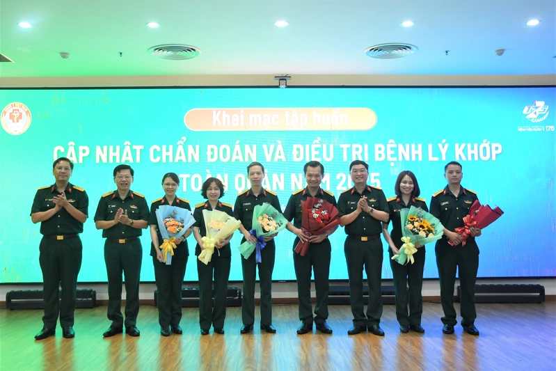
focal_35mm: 34
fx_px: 525
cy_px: 186
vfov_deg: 38.9
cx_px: 278
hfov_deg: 55.8
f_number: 3.8
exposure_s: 1/40
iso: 400
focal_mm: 23
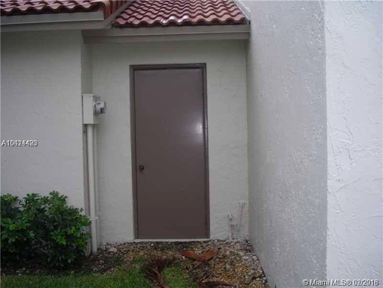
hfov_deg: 50.1
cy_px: 144
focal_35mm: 37
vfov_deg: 38.7
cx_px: 192
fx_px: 409
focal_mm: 5.7
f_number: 2.8
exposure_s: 1/60
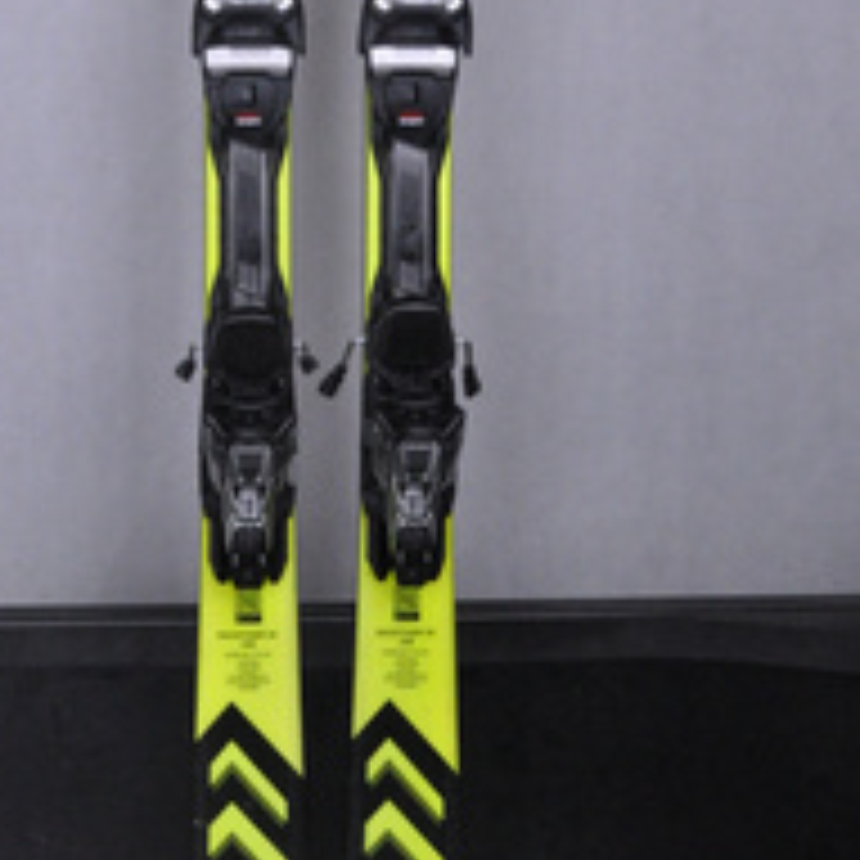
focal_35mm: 72
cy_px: 54
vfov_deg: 23.2
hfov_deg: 23.9
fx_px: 2024
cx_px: 317
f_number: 9.5
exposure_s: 1/125
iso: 3200
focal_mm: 24
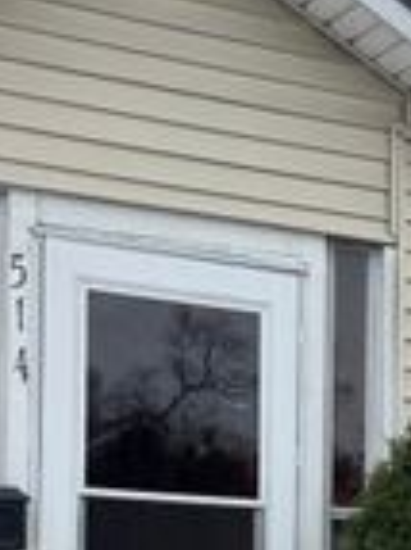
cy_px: 579
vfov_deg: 17.1
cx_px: 330
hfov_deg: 13.1
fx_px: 1776
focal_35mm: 112
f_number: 1.78
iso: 80
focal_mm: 6.76
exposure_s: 1/864
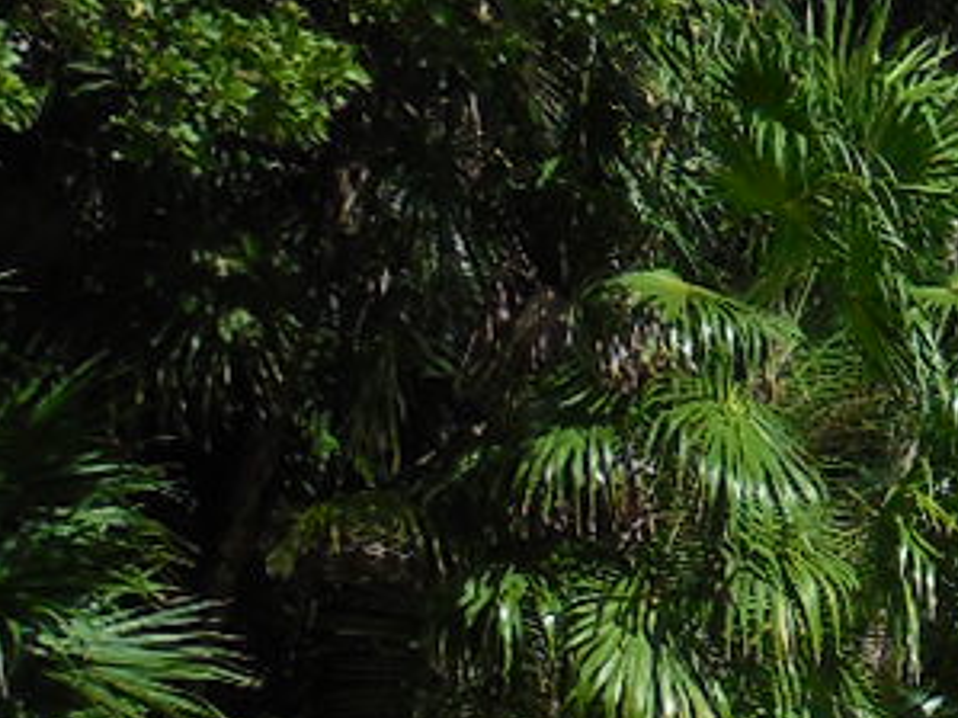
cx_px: 1836
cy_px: 994
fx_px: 3707
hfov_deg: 13.0
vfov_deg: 10.7
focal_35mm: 134
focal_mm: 4.5
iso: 125
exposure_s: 1/2000
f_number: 3.1
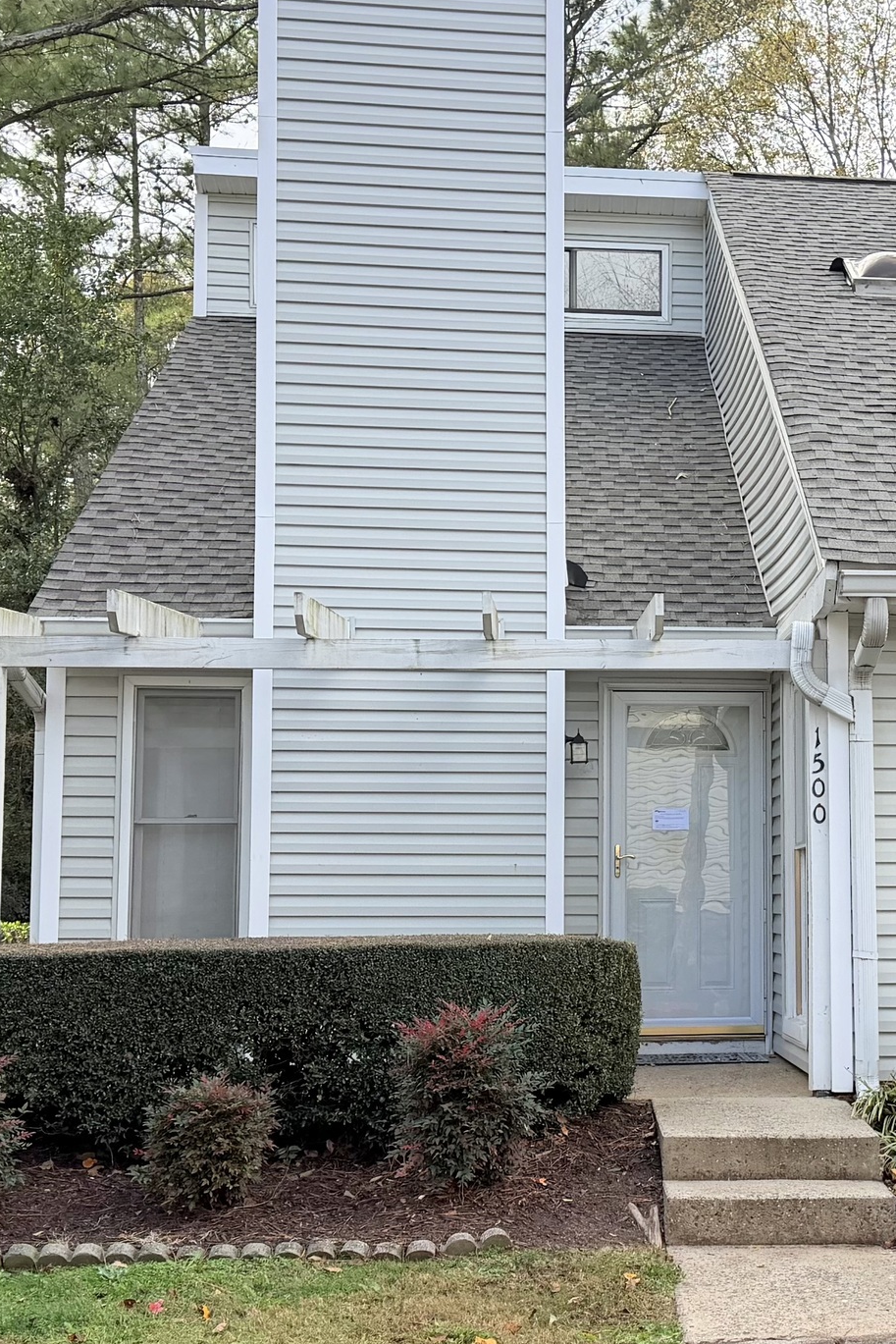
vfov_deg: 35.6
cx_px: 812
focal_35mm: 56
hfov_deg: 23.5
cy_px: 722
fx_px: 2090
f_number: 1.78
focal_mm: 6.76
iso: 100
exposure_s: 1/1361
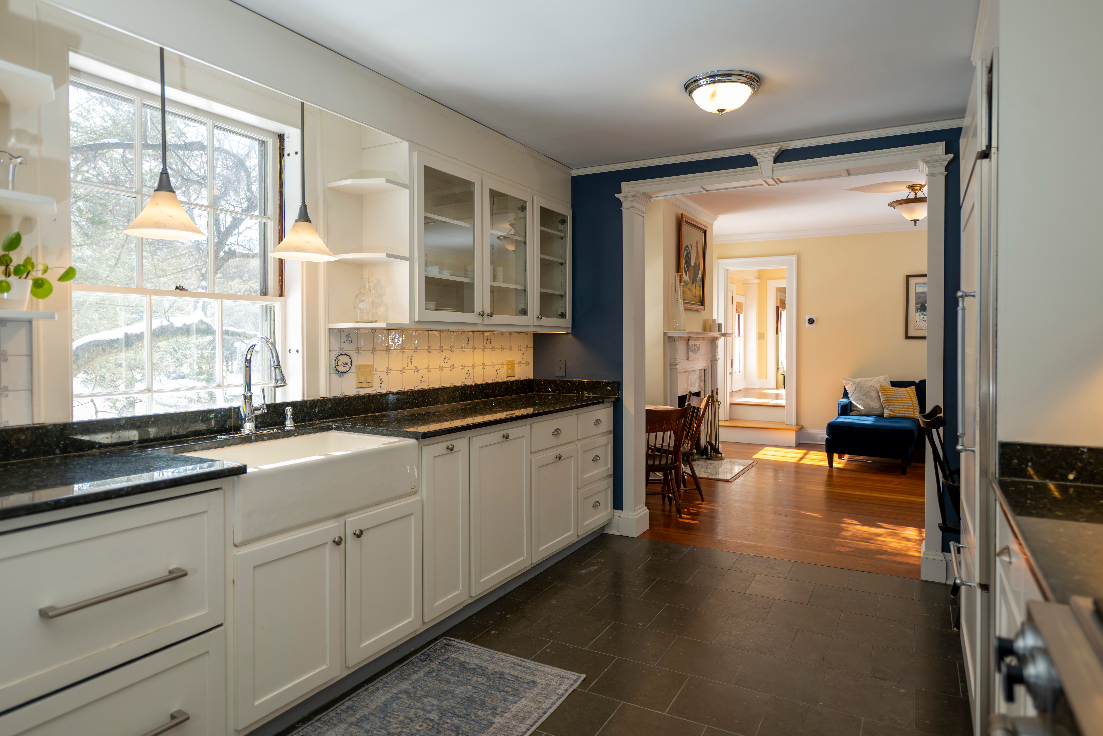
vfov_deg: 57.2
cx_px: 552
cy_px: 368
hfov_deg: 78.6
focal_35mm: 22
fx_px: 674
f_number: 2.8
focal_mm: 22
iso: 320
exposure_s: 1/200
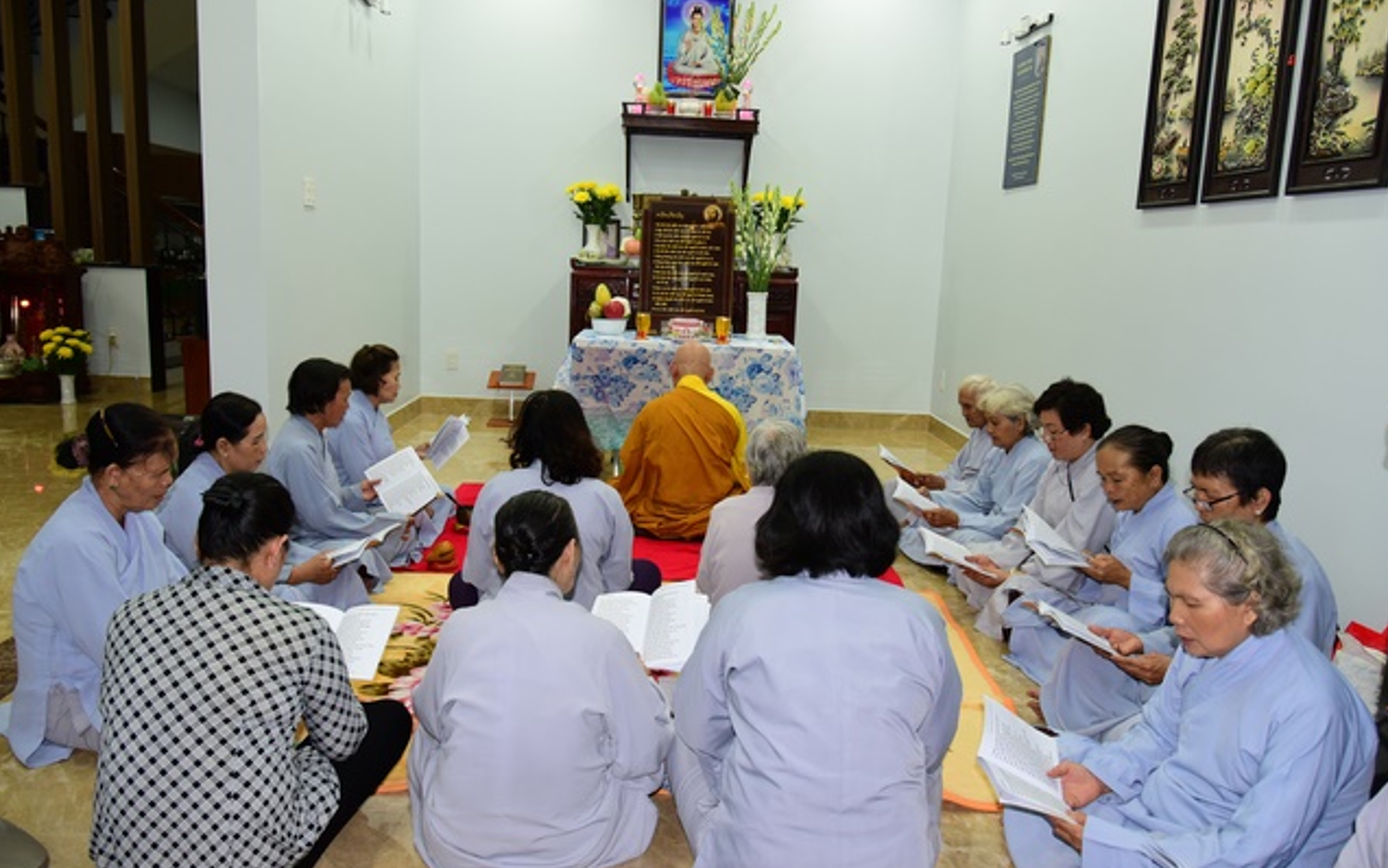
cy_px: 430
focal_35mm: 25
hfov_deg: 72.5
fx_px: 946
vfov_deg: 49.3
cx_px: 696
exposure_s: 1/60
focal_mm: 24
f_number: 4.5
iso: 1000
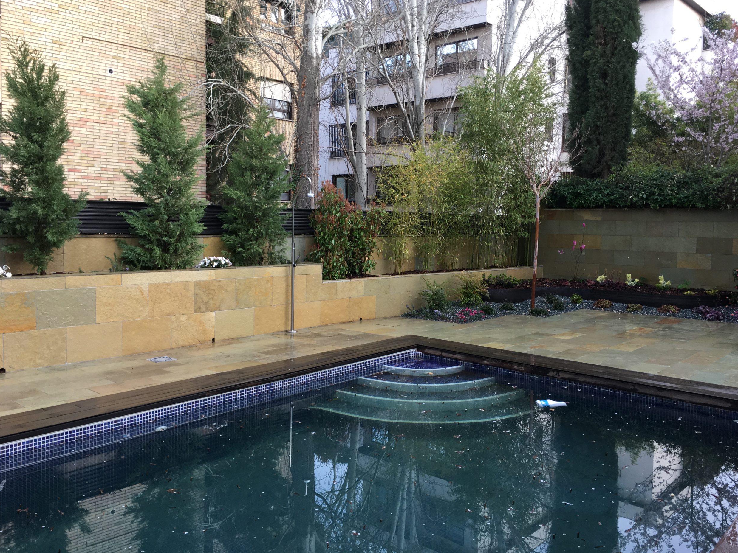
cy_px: 268
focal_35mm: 30
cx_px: 379
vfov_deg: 46.8
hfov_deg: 60.0
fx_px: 640
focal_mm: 4.15
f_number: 2.2
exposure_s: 1/100
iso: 32
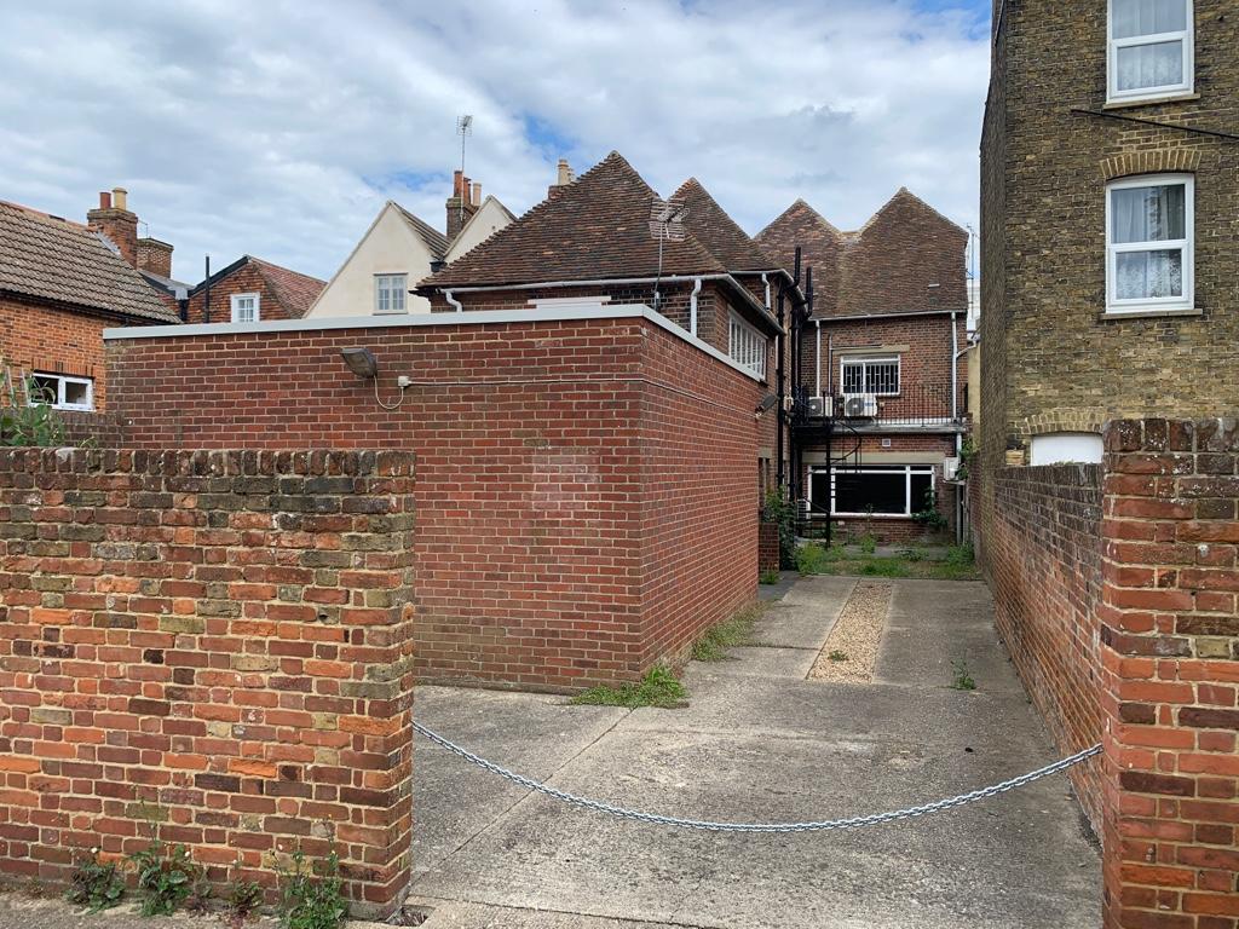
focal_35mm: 26
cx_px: 620
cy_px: 464
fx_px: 931
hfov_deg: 67.3
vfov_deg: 53.1
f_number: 1.8
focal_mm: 4.25
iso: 25
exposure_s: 1/1332
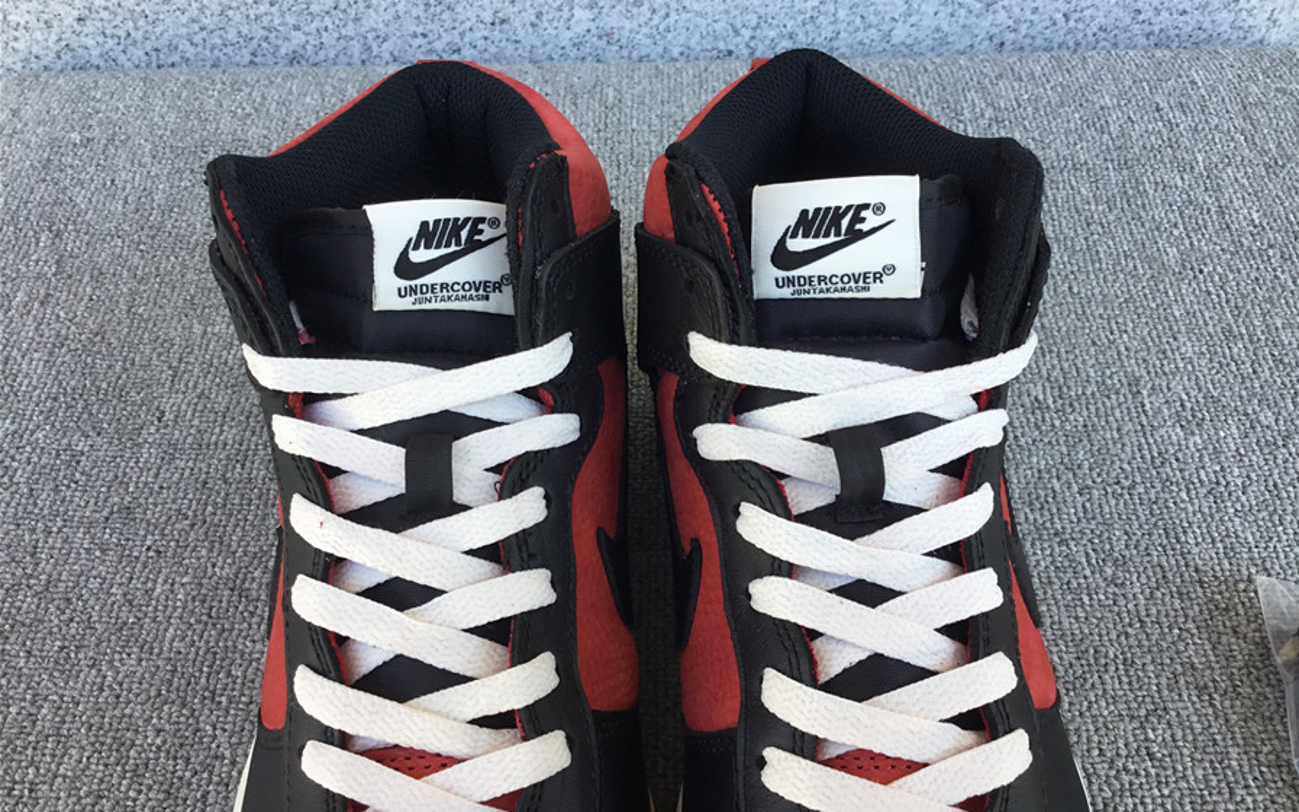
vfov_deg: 38.3
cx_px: 651
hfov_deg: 58.1
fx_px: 1168
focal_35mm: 33
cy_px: 418
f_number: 2.4
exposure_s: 1/167
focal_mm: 3.3
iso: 25
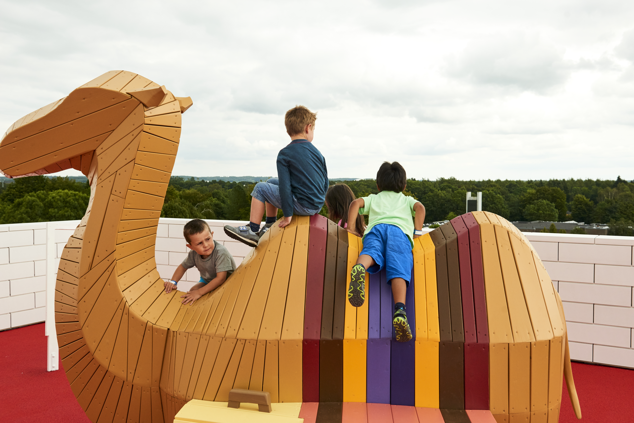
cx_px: 317
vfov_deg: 36.9
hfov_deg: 53.1
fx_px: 634
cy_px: 212
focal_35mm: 36
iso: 640
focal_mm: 36
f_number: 5.6
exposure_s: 1/2000
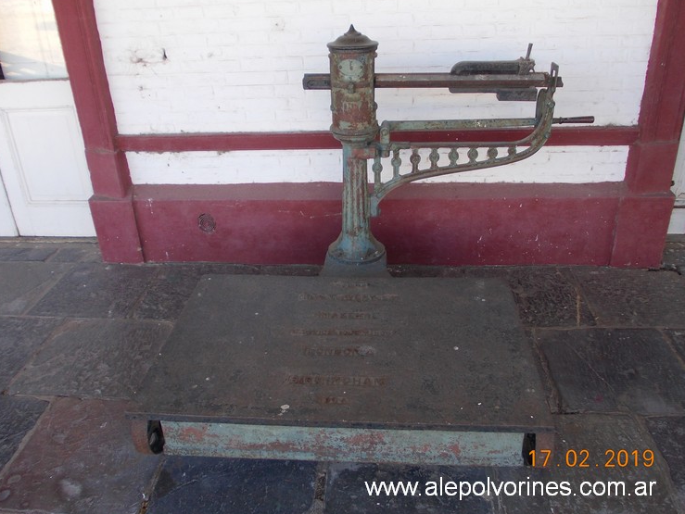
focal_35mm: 29
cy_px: 256
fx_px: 574
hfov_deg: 61.6
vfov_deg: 48.3
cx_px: 336
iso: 80
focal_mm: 4
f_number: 2.7
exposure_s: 1/160
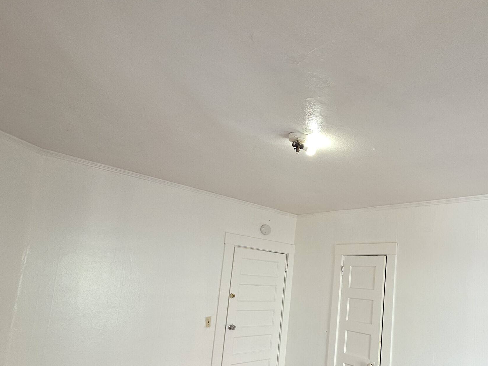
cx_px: 364
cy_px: 250
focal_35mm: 24
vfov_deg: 55.4
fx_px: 338
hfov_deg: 67.2
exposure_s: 1/60
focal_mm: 2.2
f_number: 1.9
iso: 64
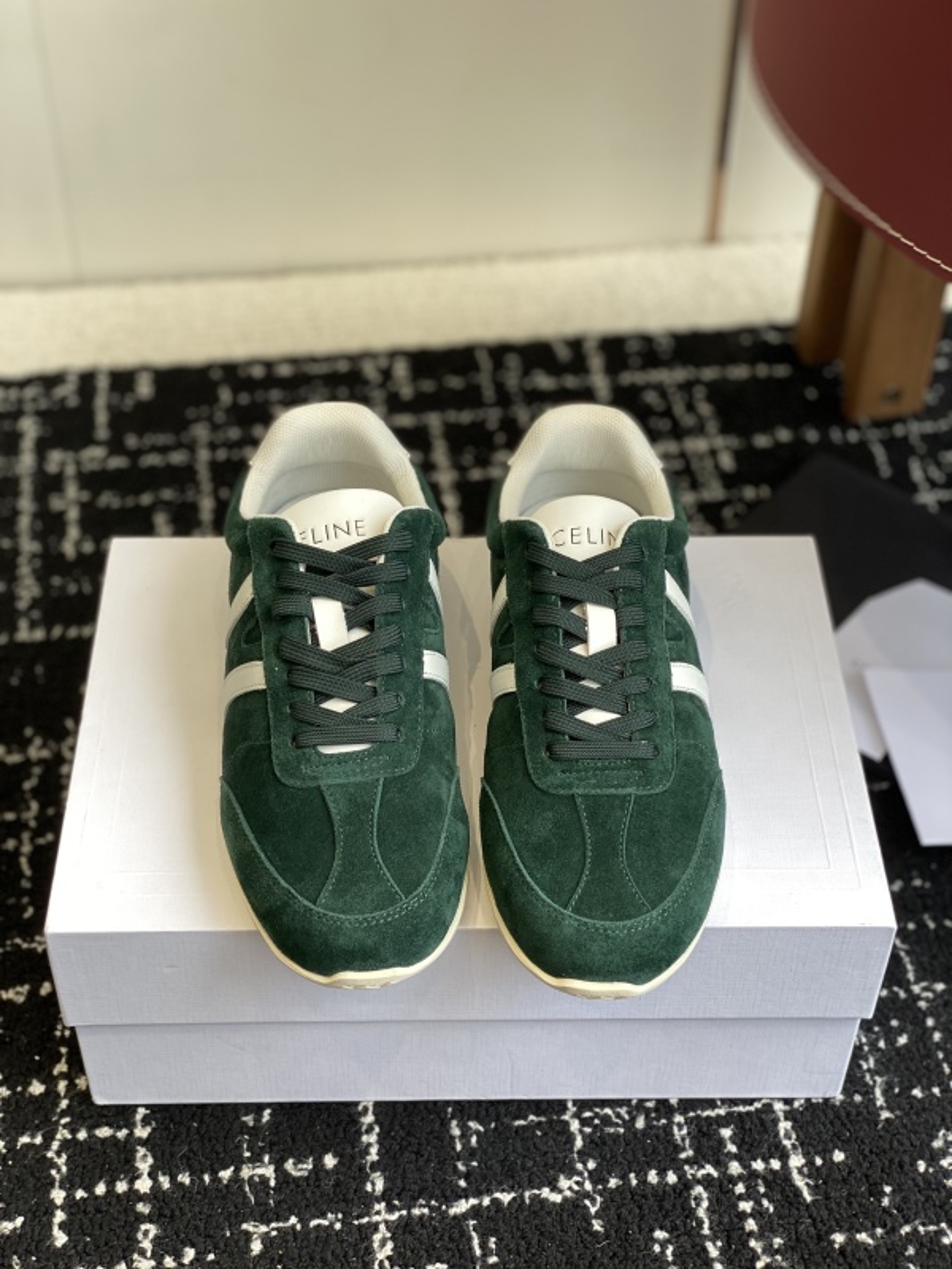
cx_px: 476
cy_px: 634
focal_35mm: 52
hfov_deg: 28.0
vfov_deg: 36.8
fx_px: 1907
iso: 32
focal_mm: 6
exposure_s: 1/122
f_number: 2
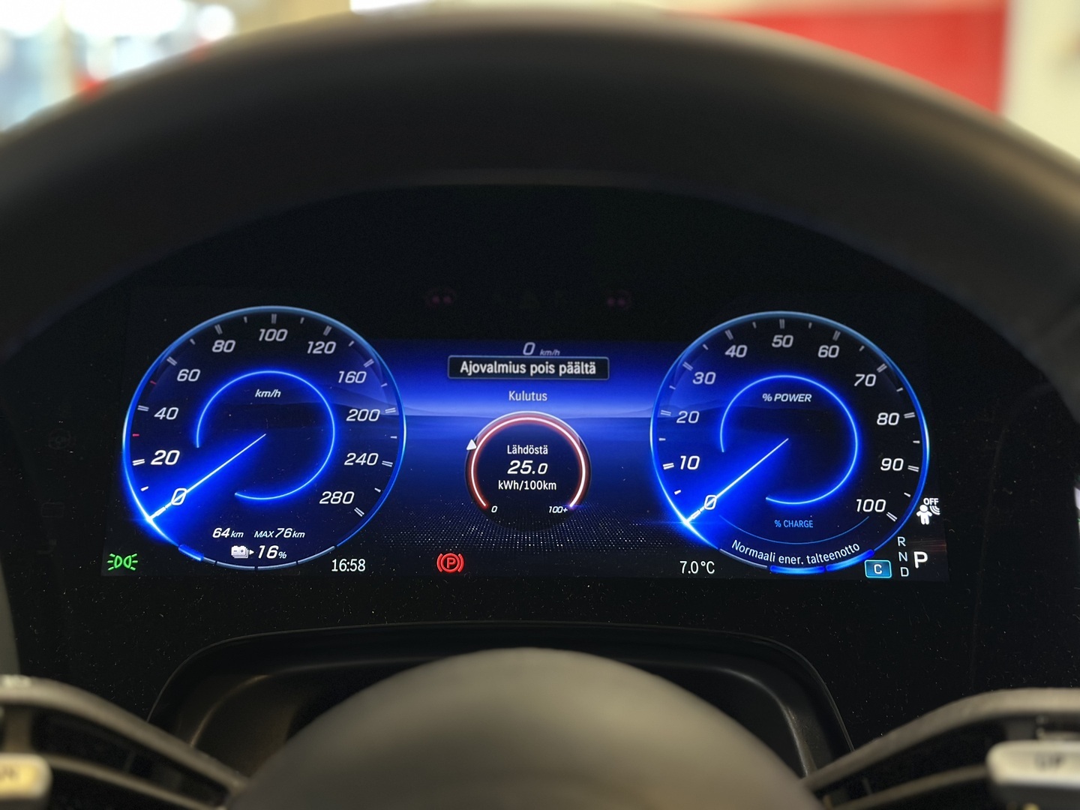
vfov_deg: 30.3
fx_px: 1498
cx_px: 540
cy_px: 405
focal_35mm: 48
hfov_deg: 39.7
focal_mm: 6.86
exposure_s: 1/36
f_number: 1.78
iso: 250
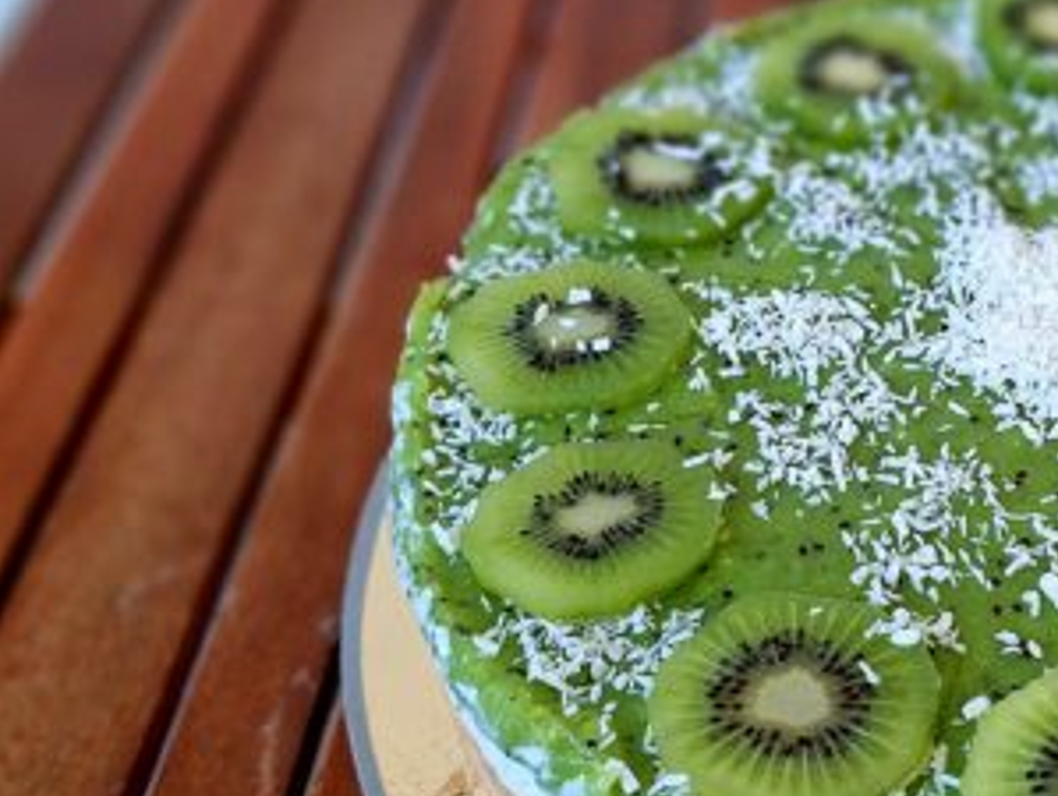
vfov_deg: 24.8
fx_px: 1805
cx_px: 959
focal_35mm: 59
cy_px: 301
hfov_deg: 31.1
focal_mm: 5.54
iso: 64
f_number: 1.8
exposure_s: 1/50
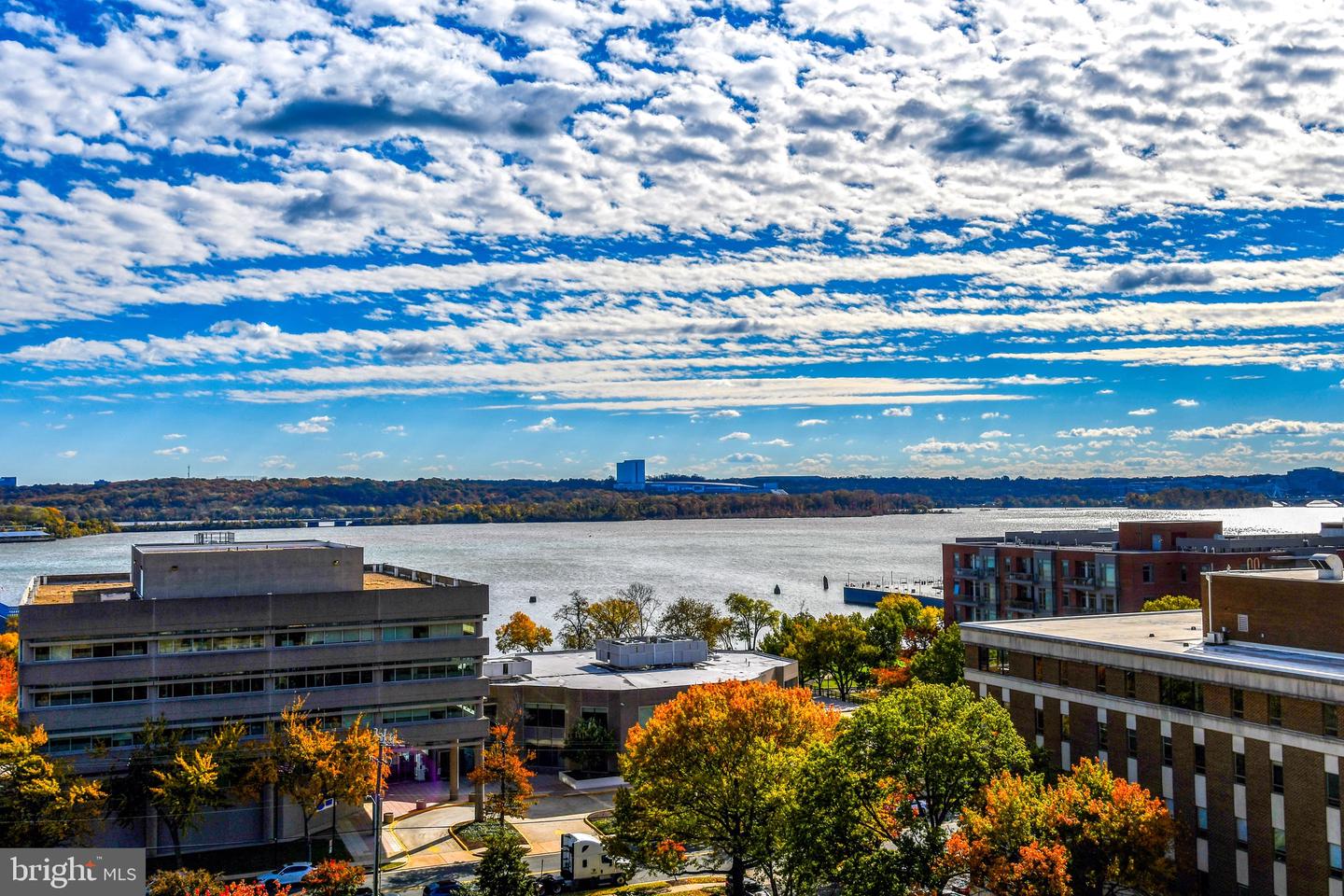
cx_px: 672
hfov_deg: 53.1
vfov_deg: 36.9
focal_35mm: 36
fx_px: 1344
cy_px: 448
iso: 100
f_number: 10
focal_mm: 24
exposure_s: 1/400
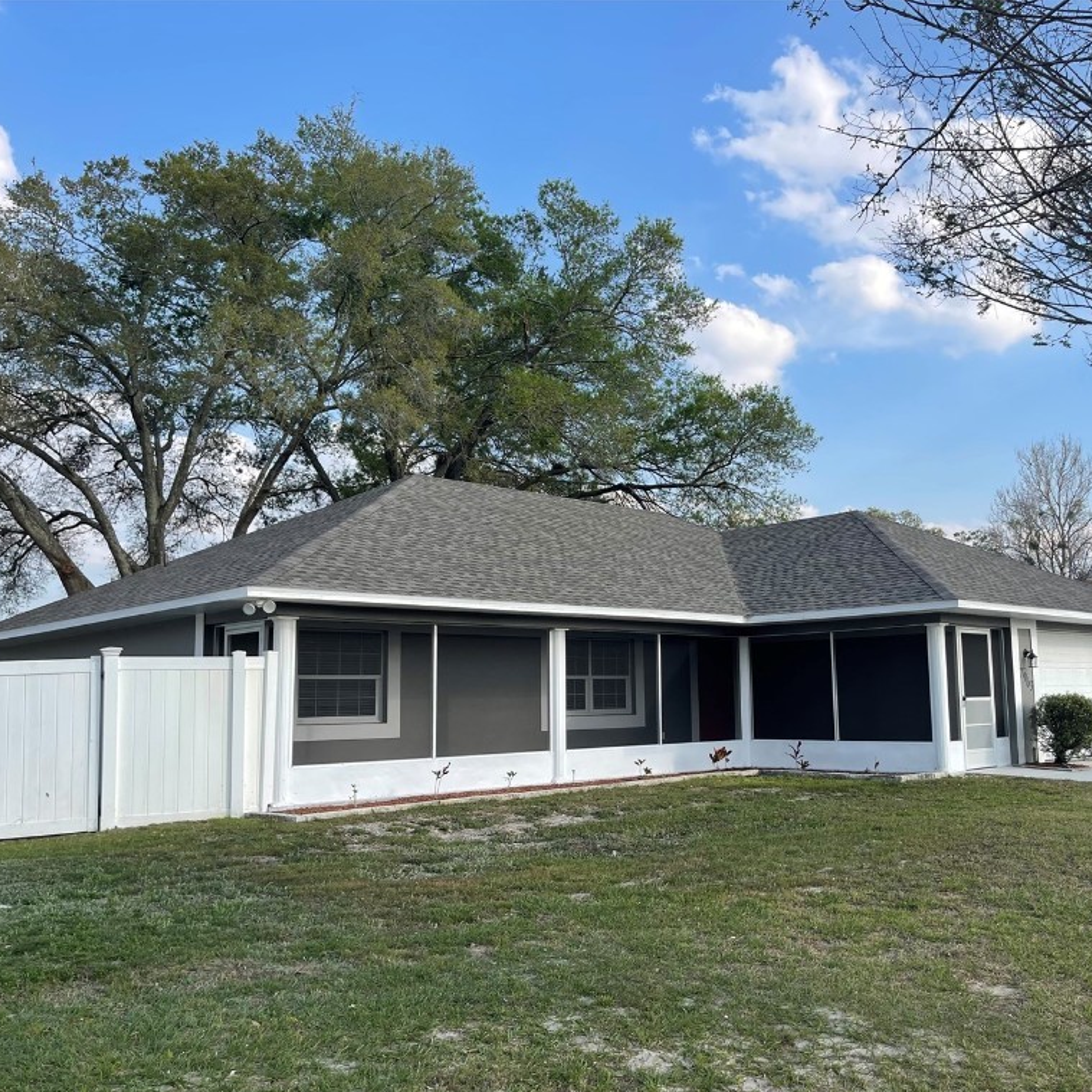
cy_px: 551
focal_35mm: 31
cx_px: 668
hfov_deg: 52.1
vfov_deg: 52.5
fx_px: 1106
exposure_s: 1/2247
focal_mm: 5.1
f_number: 1.6
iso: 32
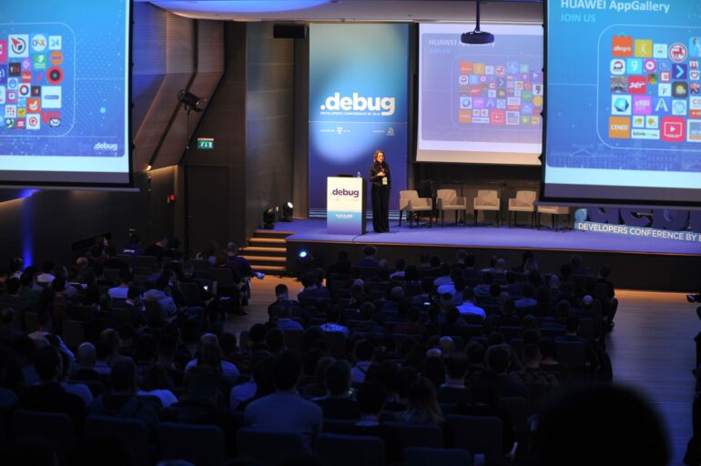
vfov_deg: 17.0
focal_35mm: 80
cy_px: 233
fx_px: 1556
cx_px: 350
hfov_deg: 25.4
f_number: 2.8
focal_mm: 80
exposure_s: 1/160
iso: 1250
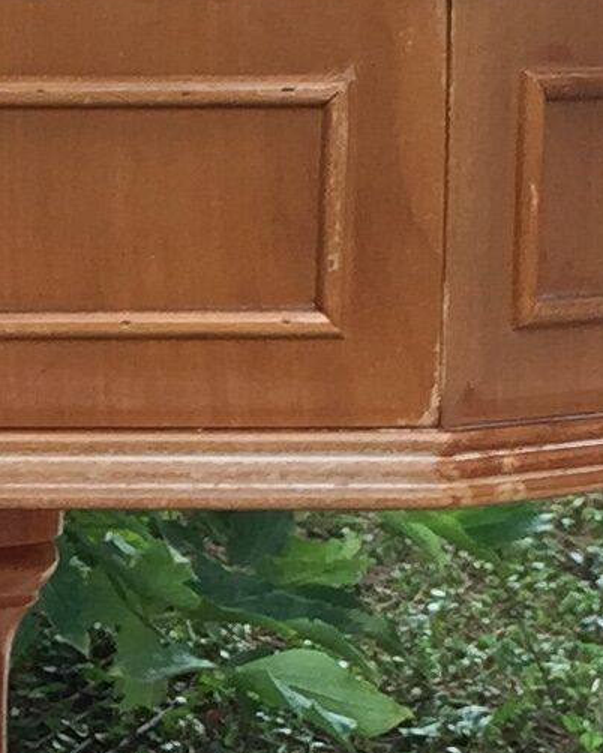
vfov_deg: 10.2
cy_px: 1016
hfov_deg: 8.3
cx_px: -134
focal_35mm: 184
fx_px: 4102
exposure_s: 1/120
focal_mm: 4.15
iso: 50
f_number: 2.2
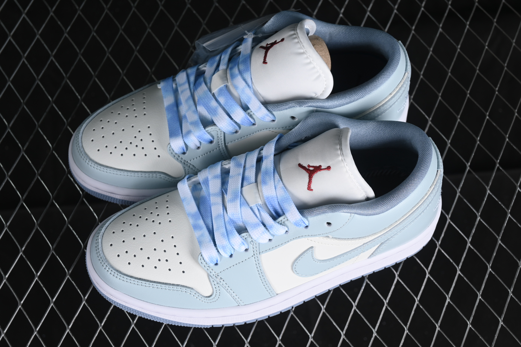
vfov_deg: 18.2
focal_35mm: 75
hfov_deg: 27.0
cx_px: 260
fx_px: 1085
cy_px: 174
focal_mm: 50
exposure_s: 1/80
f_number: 7.1
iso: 160
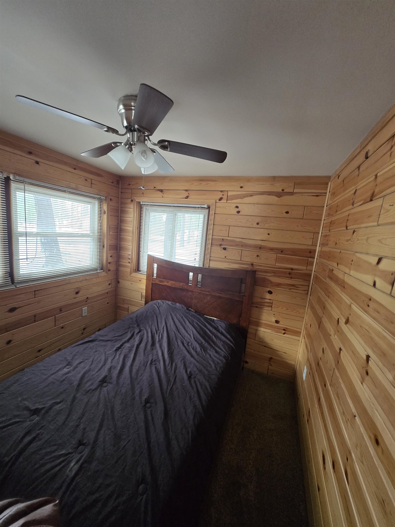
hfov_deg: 89.9
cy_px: 264
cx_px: 198
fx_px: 198
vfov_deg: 106.2
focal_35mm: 13
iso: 250
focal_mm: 1.7
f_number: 2.2
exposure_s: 1/60
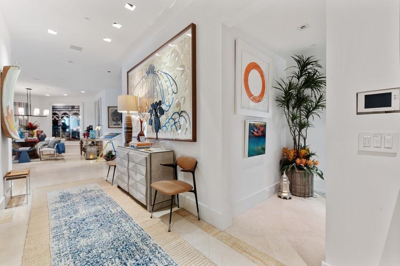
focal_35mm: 16
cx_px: 200
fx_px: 178
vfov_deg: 73.7
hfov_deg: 96.8
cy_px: 133
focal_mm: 16
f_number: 8
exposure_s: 1/1.67
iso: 100
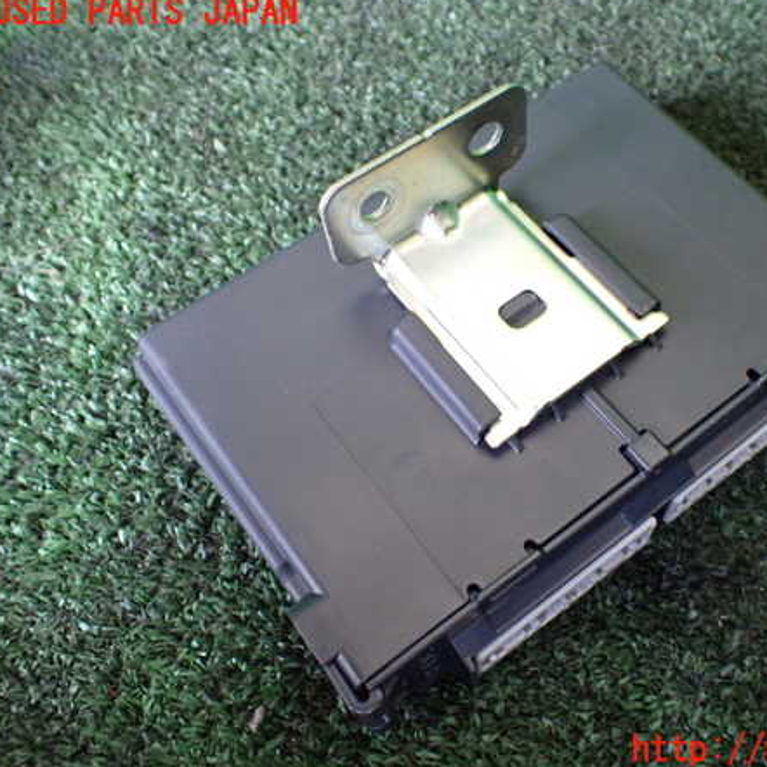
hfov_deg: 45.4
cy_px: 382
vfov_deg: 46.0
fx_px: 902
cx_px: 503
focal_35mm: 36
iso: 800
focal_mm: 5.4
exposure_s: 1/60
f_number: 2.3
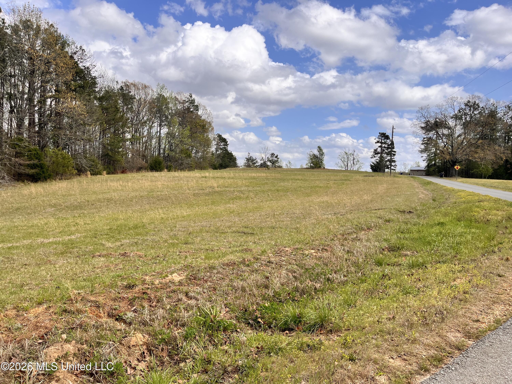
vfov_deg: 53.1
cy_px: 192
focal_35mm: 26
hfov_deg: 67.3
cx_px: 256
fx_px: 385
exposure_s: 1/3521
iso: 50
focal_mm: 5.1
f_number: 1.6
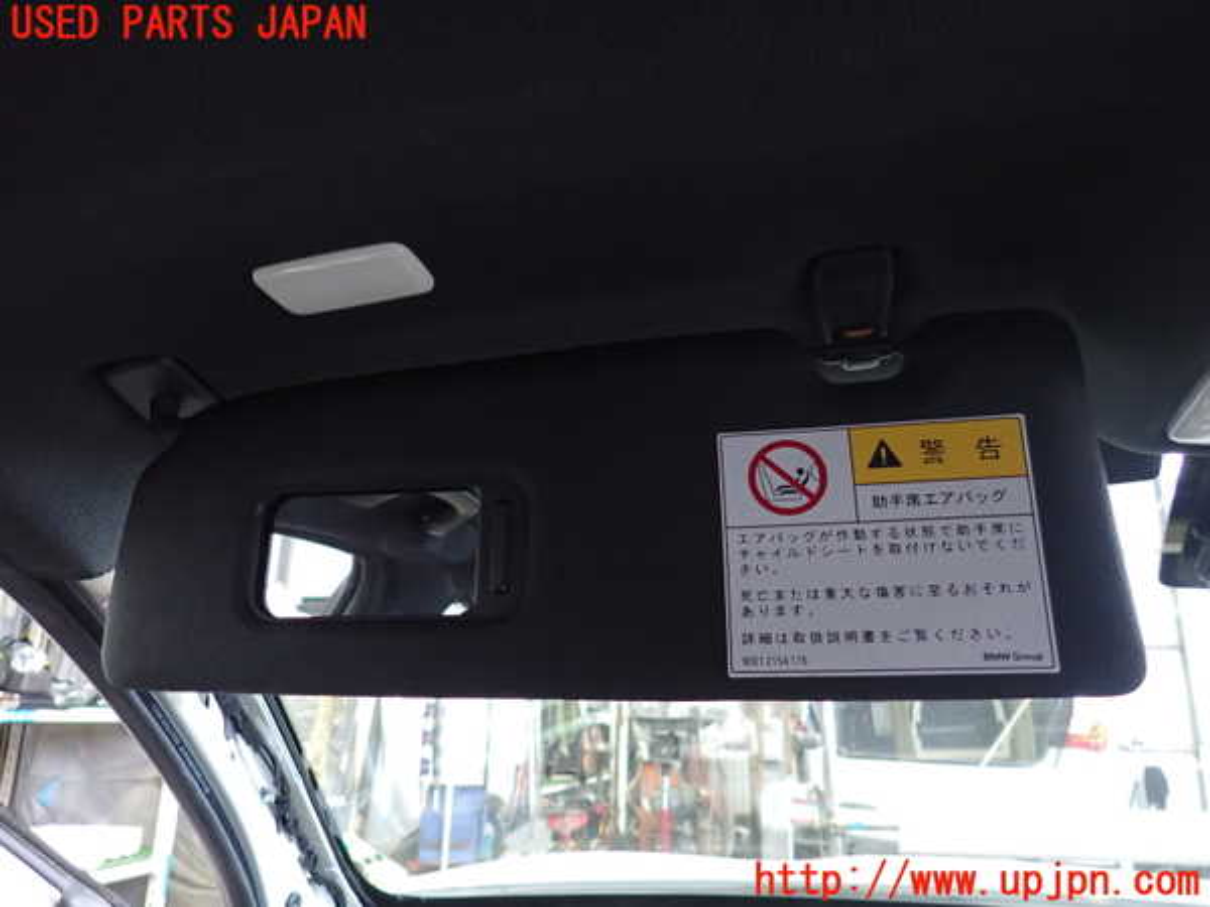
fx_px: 874
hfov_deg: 69.4
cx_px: 605
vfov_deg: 54.9
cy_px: 454
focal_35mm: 25
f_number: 2
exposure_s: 1/20
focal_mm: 4.5
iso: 800
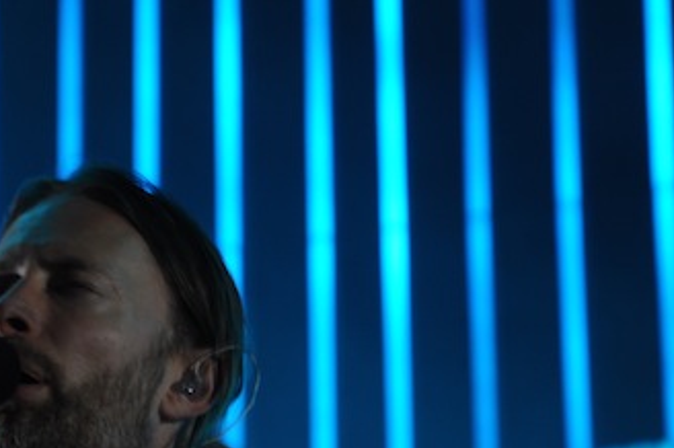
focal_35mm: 269
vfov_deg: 5.1
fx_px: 5031
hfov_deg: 7.7
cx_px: 329
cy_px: 336
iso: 400
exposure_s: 1/13
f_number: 5.6
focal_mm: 98
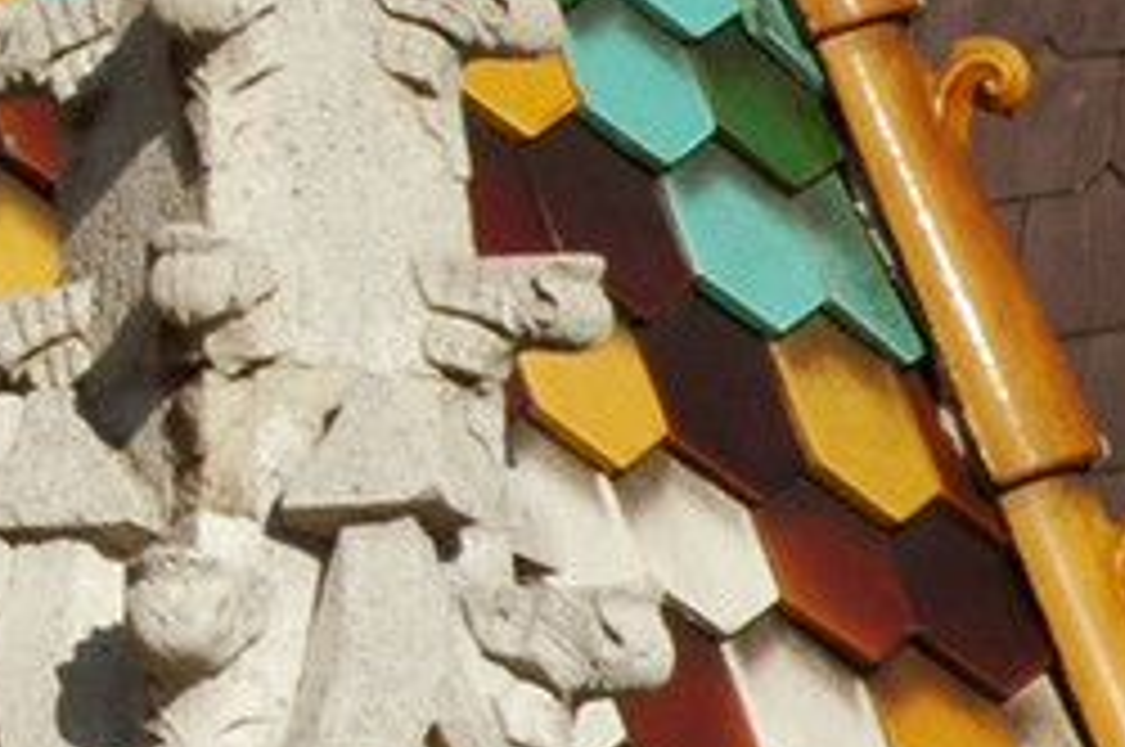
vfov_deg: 0.7
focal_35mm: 1918
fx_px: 59859
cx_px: -2304
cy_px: -259
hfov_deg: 1.1
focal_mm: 200
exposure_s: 1/640
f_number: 8
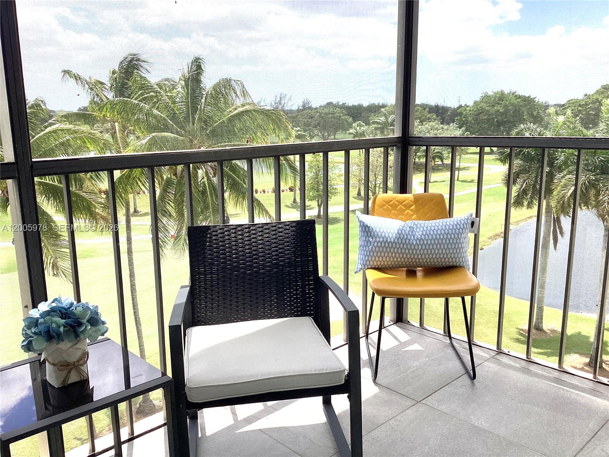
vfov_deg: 45.4
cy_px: 228
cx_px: 304
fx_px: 545
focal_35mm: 31
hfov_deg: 58.4
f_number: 2.4
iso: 25
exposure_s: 1/734
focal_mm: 3.3
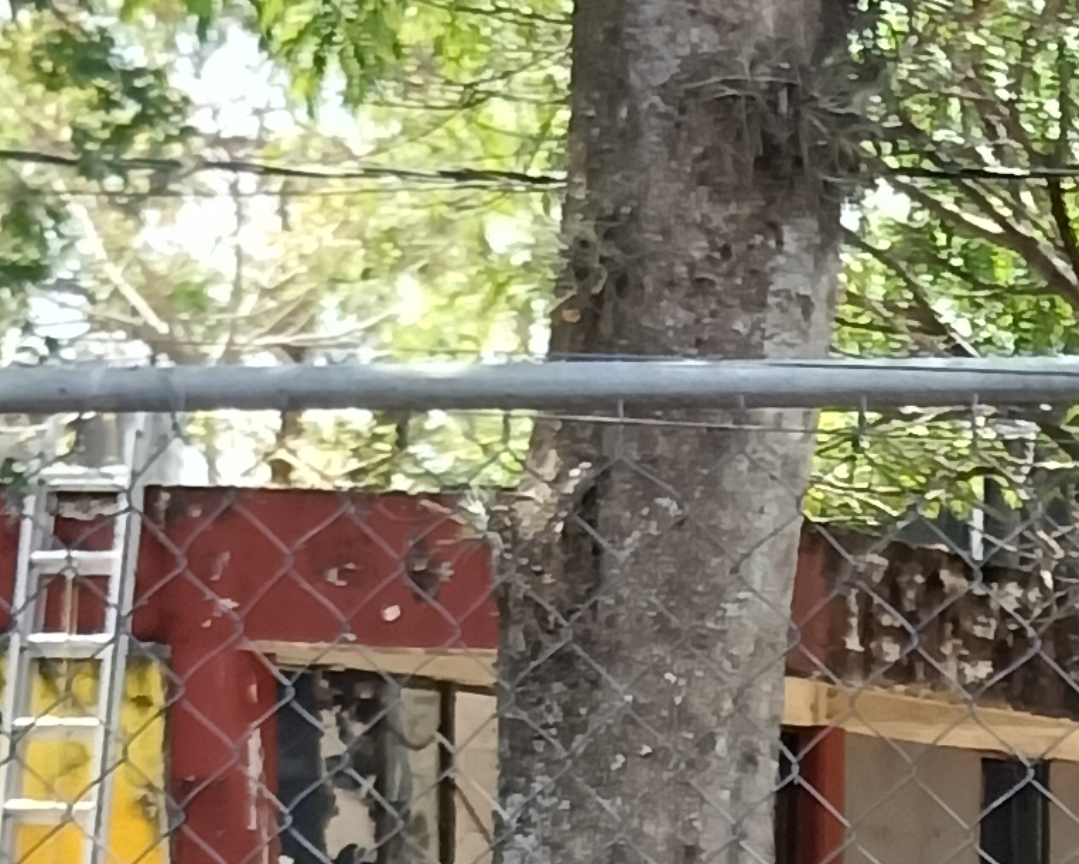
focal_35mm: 162
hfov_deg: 11.8
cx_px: 1085
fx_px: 5175
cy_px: 1899
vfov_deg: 8.8
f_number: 1.8
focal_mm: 3.98
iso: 64
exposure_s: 1/120
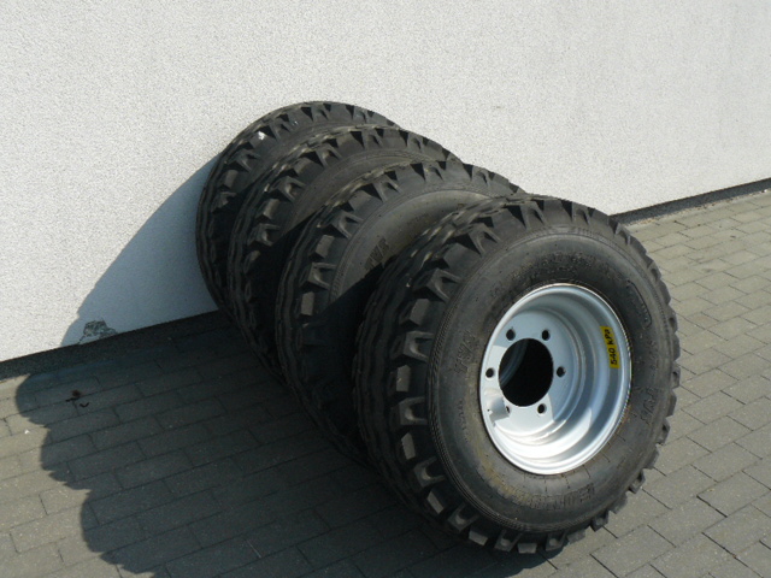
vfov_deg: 39.7
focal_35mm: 36
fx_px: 802
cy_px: 289
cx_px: 386
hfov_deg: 51.4
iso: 100
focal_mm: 6
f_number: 5.6
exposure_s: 1/400
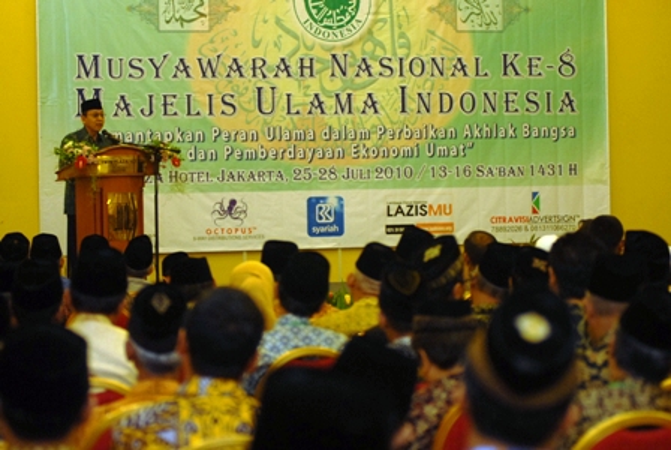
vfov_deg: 11.5
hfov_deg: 17.0
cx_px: 336
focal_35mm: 120
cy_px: 225
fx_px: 2240
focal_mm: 80
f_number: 2.8
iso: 400
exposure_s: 1/40
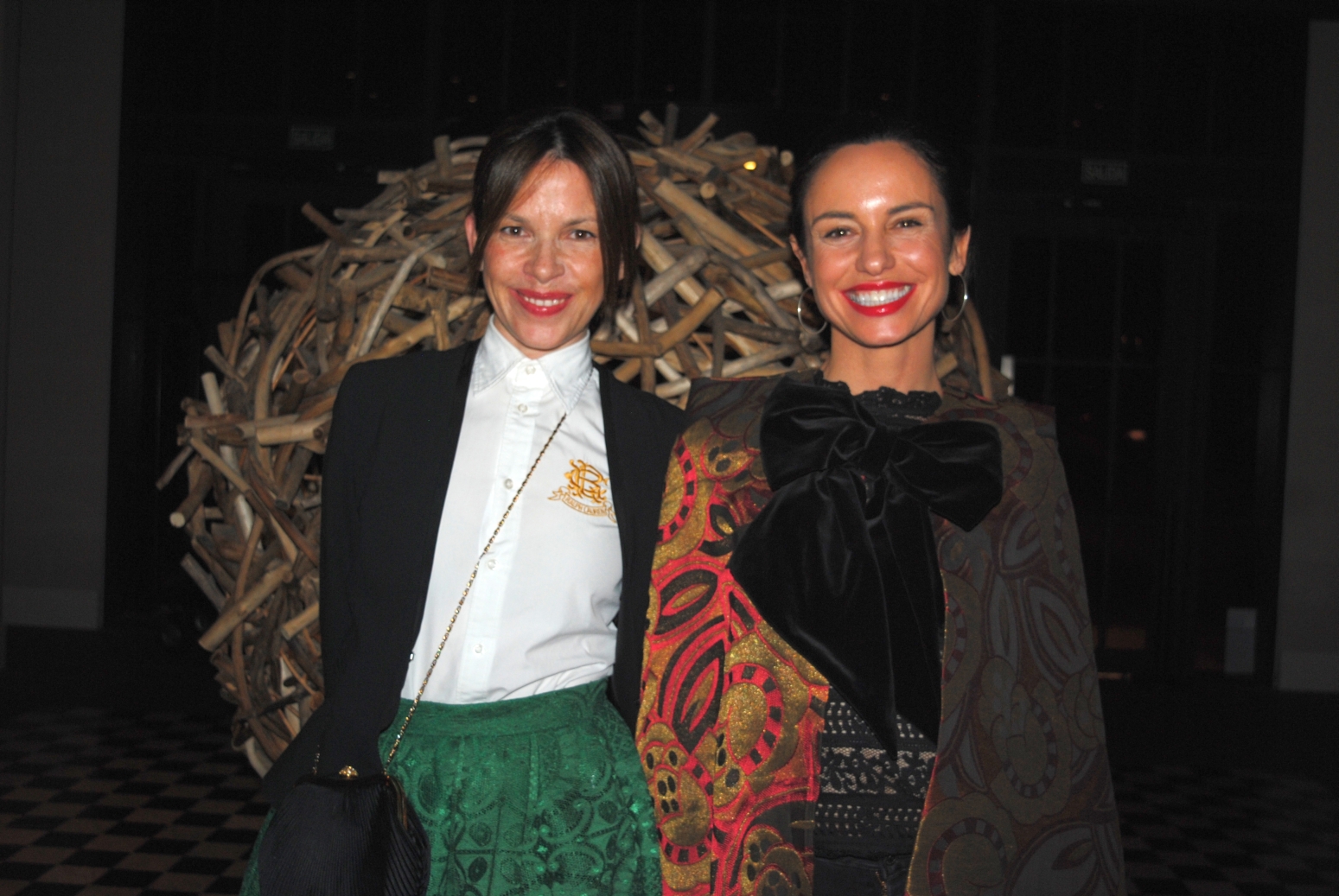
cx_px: 670
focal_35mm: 44
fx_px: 1620
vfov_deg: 30.9
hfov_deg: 44.9
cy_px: 448
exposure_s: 1/60
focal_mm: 29
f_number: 4.2
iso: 200
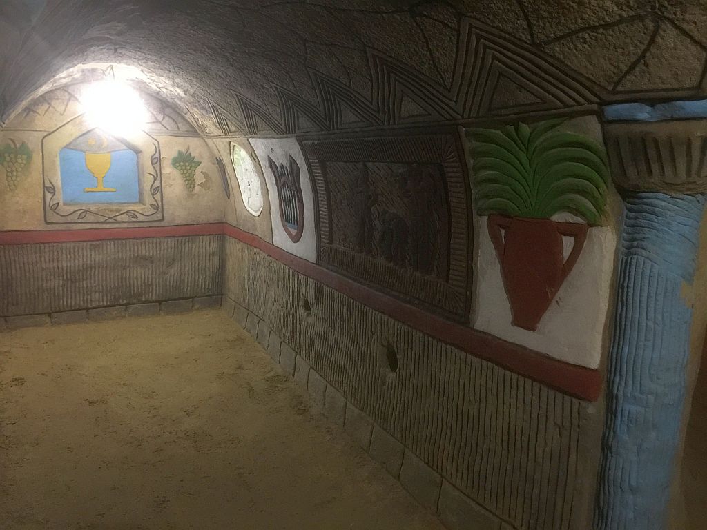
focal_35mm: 29
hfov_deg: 61.7
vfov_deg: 48.2
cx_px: 354
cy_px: 265
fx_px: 592
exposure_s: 1/8
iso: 160
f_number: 2.2
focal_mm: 4.15
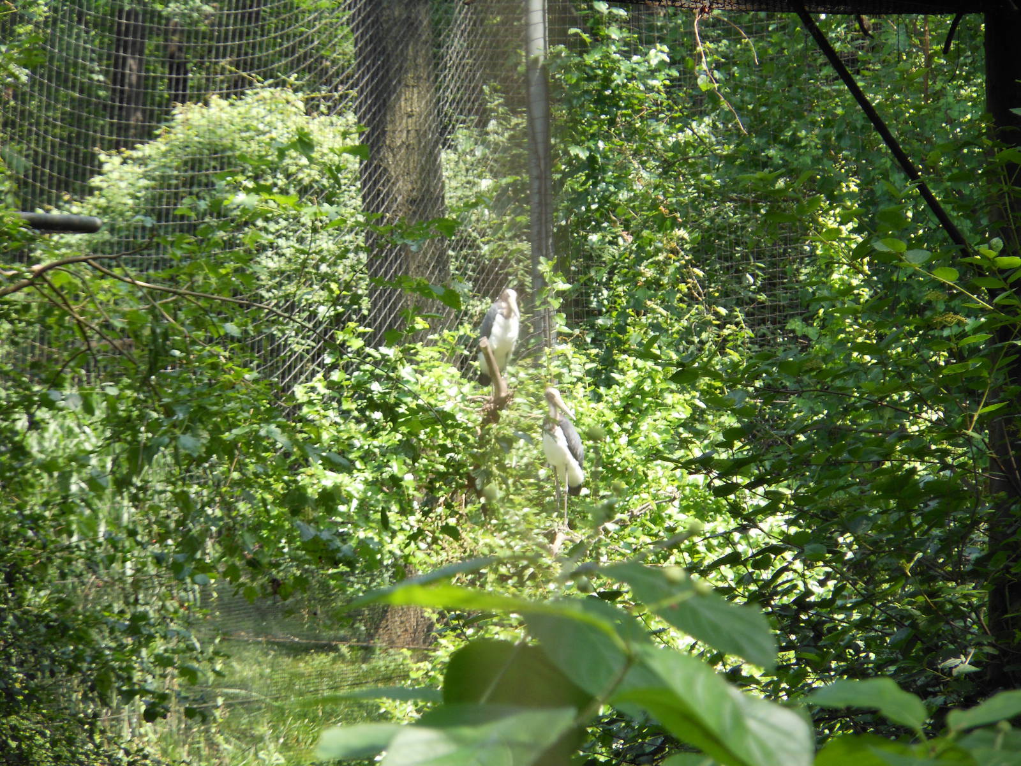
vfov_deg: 7.6
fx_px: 5781
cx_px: 510
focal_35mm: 196
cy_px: 383
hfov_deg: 10.1
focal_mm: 35
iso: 100
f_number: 5.6
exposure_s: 1/60
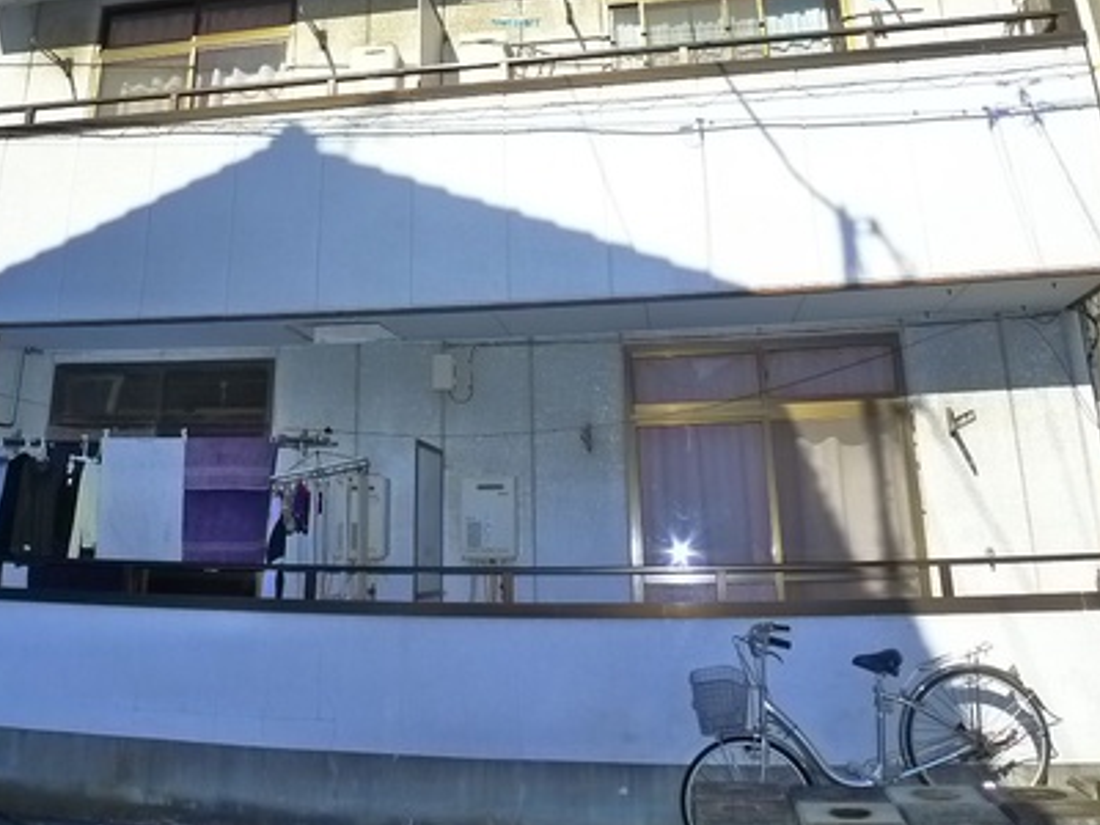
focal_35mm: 42
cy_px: 186
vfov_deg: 33.5
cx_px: 459
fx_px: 1335
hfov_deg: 44.6
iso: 400
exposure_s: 1/800
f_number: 4.5
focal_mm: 5.1
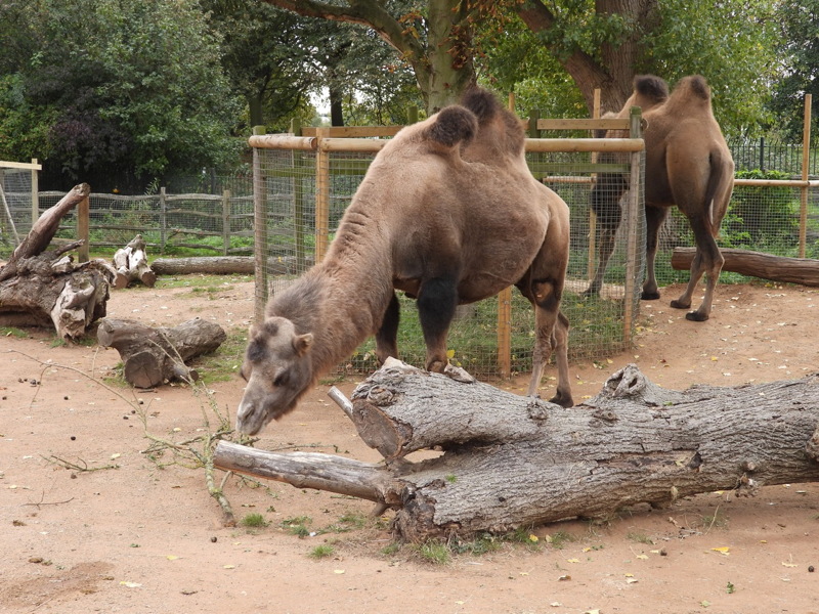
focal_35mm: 60
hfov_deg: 32.2
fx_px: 1420
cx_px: 410
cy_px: 307
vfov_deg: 24.4
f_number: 3.5
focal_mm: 10.7
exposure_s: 1/200
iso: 100
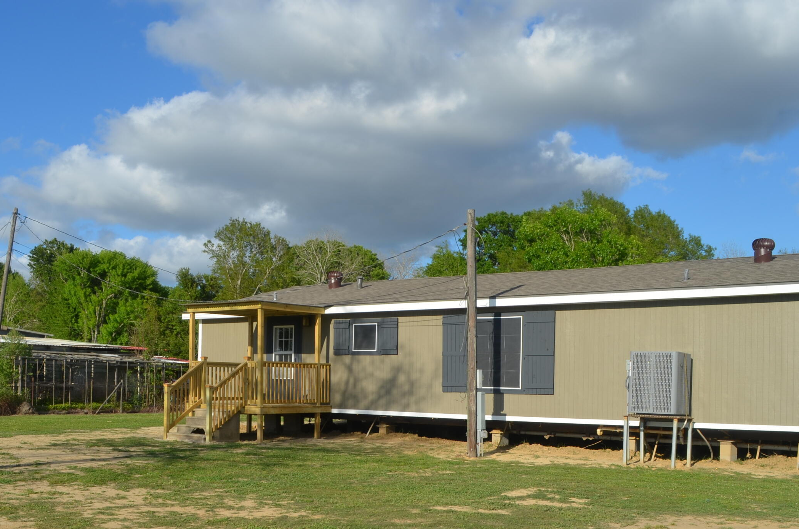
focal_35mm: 39
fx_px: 864
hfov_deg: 49.3
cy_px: 373
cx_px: 316
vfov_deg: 33.6
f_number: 9
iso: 100
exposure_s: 1/320
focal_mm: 18
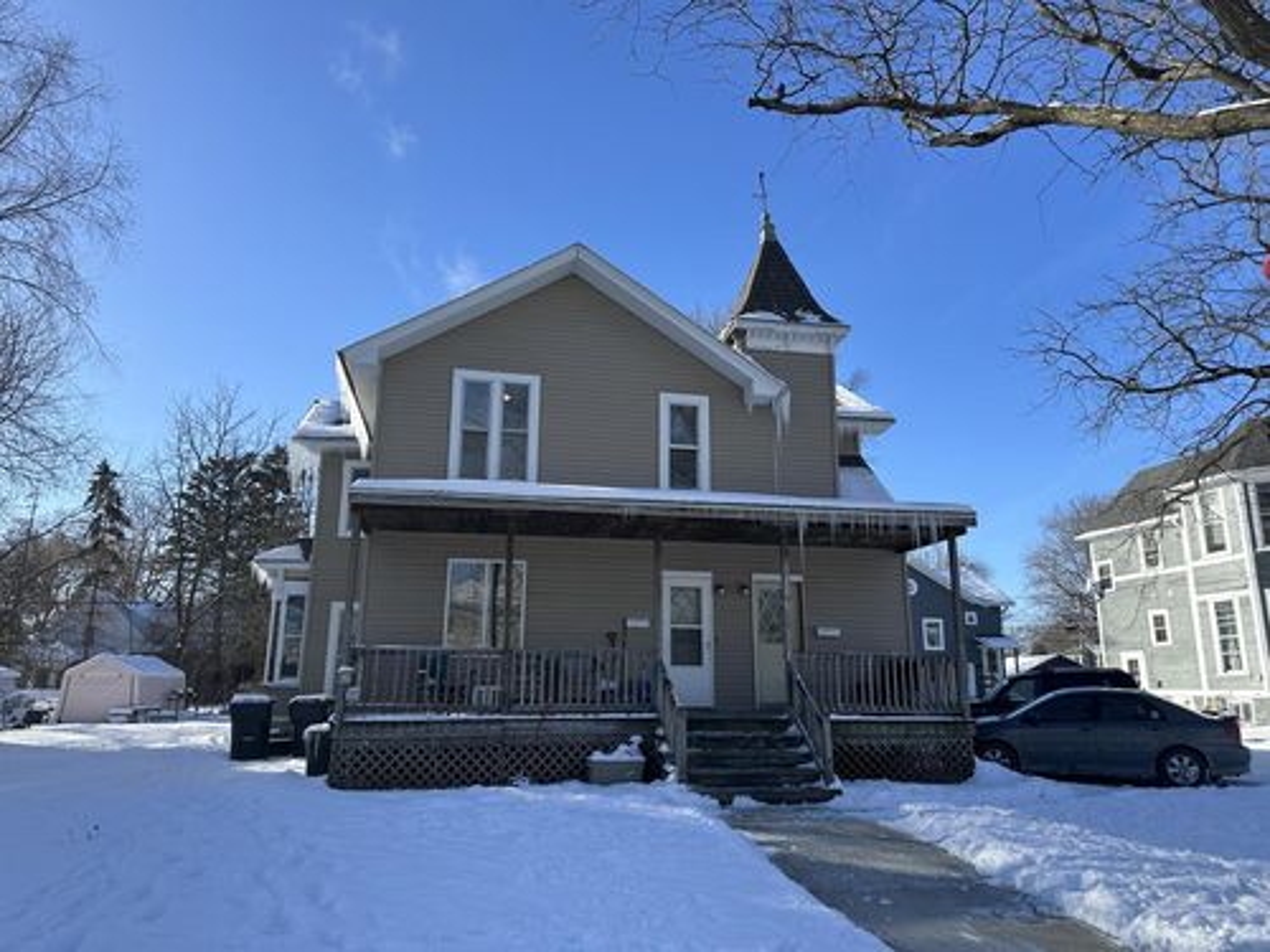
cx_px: 635
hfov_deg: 71.6
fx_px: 881
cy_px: 476
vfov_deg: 56.8
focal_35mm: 24
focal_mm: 6.86
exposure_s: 1/3717
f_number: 1.78
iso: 80
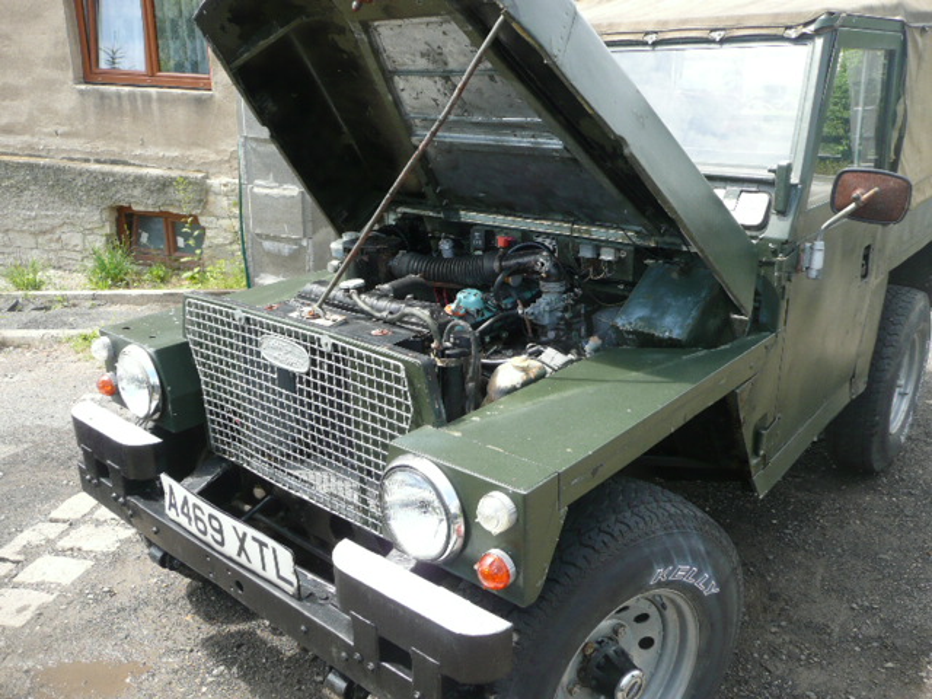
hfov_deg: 63.4
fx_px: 754
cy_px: 350
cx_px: 466
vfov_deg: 49.7
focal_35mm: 28
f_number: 3.3
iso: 100
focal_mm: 4.6
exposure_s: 1/250
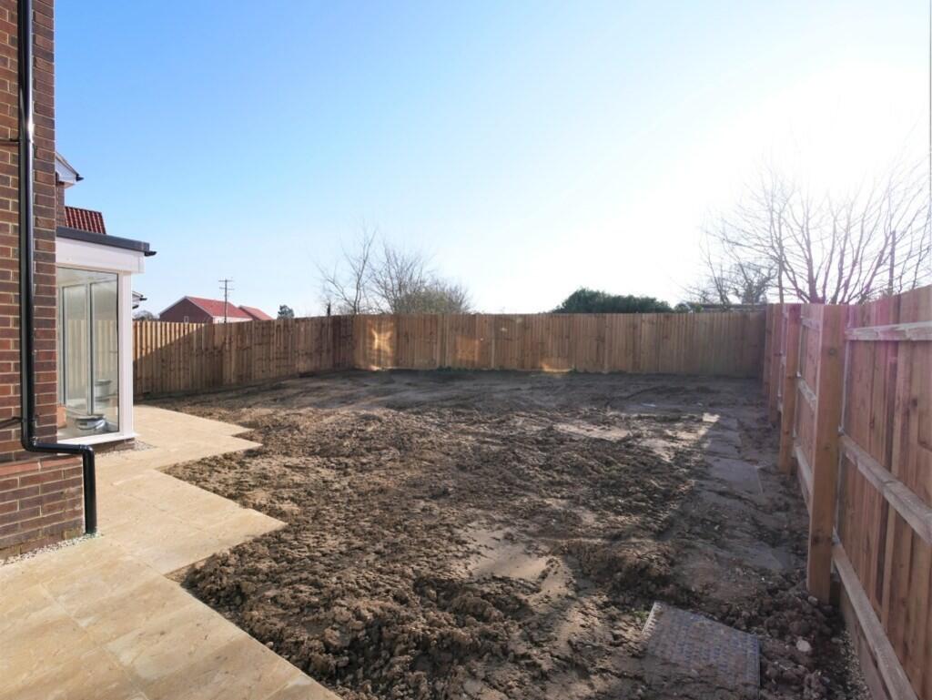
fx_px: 377
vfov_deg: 85.7
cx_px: 466
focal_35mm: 14
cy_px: 350
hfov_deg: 102.0
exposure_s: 1/400
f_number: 7.1
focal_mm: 7
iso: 200
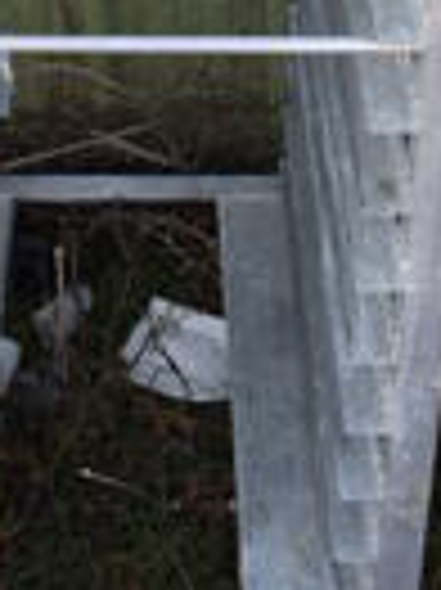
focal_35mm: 95
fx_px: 1616
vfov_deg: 18.1
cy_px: -336
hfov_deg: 15.4
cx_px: 90
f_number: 5.6
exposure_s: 1/160
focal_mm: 18
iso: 200
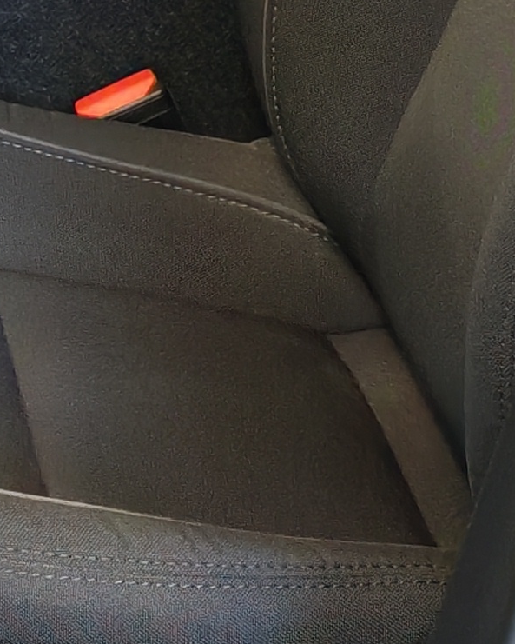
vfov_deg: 10.6
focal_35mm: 178
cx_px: -400
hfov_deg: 8.4
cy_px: -181
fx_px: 3391
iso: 640
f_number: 1.9
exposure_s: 1/100
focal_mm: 6.12
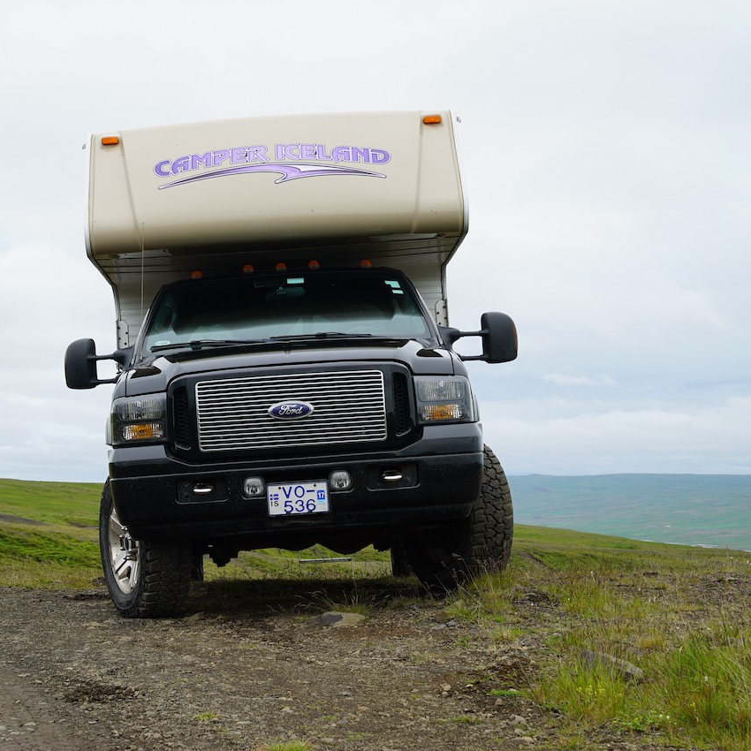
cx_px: 238
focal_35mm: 82
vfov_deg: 21.1
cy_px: 375
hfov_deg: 21.0
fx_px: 2013
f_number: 9
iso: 100
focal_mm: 64
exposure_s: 1/100
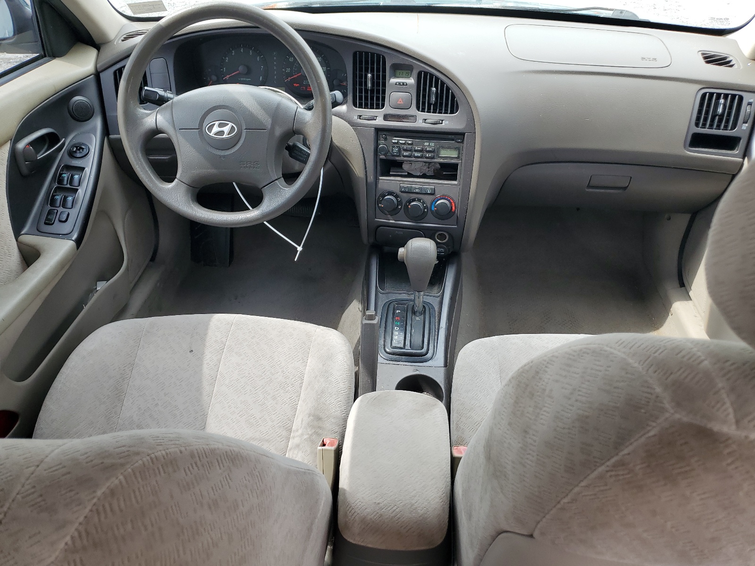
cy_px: 283
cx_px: 378
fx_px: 567
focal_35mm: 26
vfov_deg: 53.1
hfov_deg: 67.3
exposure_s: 1/333
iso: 50
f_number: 1.5
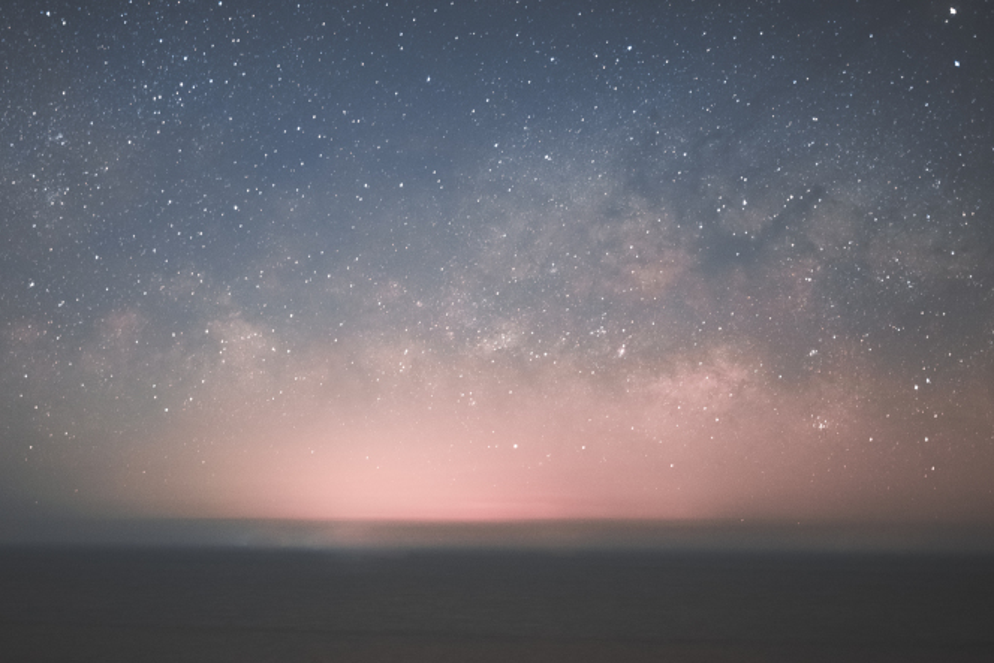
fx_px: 1022
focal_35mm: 37
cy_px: 457
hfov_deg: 51.3
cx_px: 365
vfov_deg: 35.5
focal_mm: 24
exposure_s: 20
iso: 2000
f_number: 1.4
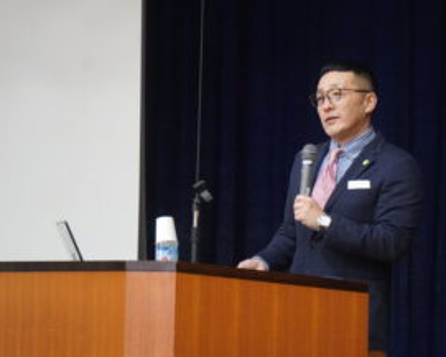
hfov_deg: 3.9
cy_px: 169
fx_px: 6470
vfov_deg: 3.2
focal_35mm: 490
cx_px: 308
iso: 6400
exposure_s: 1/125
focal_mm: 210
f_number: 6.3
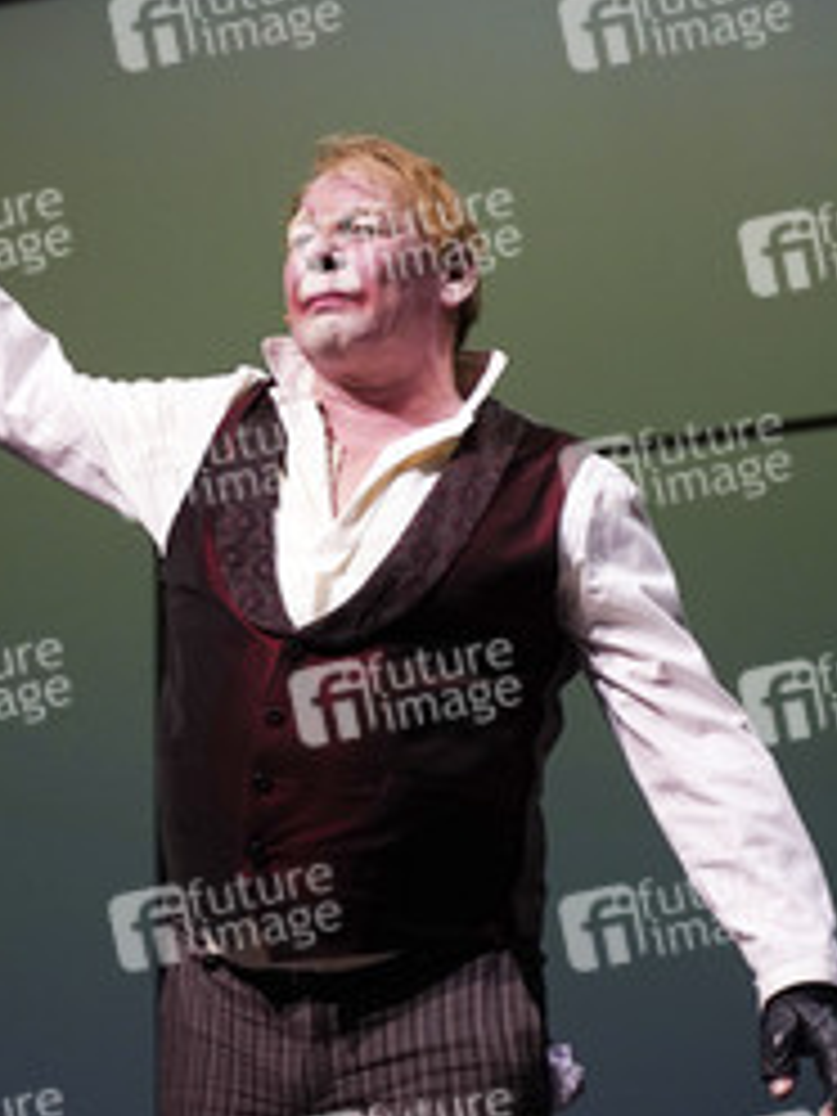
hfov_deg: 11.3
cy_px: 580
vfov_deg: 15.1
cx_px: 286
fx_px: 4223
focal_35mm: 131
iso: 1600
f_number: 2.8
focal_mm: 75
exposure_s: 1/500
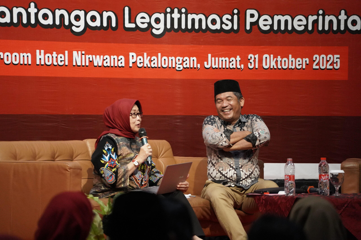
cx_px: 180
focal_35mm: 285
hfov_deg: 7.2
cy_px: 120
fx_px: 2858
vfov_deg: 4.8
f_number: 6.3
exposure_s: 1/250
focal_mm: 285
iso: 10000
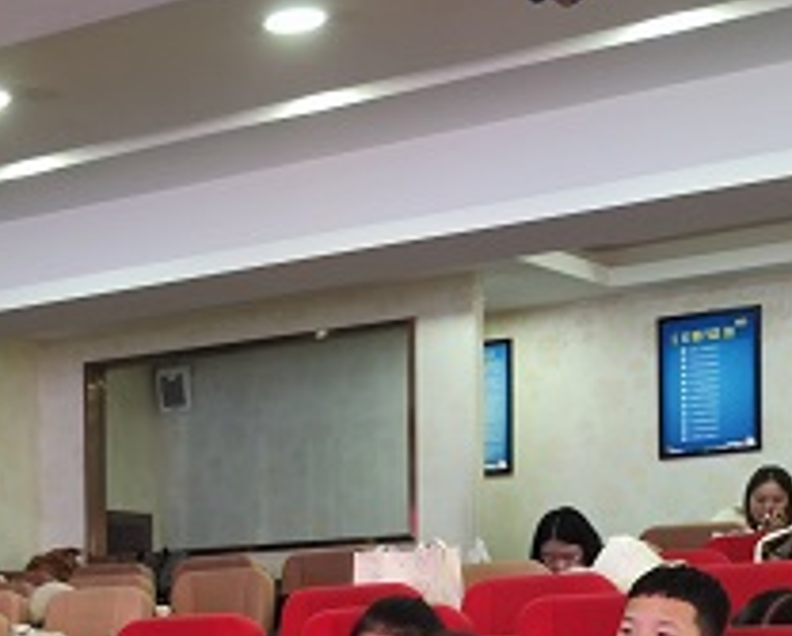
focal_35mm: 90
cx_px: -251
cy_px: 746
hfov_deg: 19.5
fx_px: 2113
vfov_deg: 16.5
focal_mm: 6.72
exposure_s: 1/50
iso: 259
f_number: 1.69
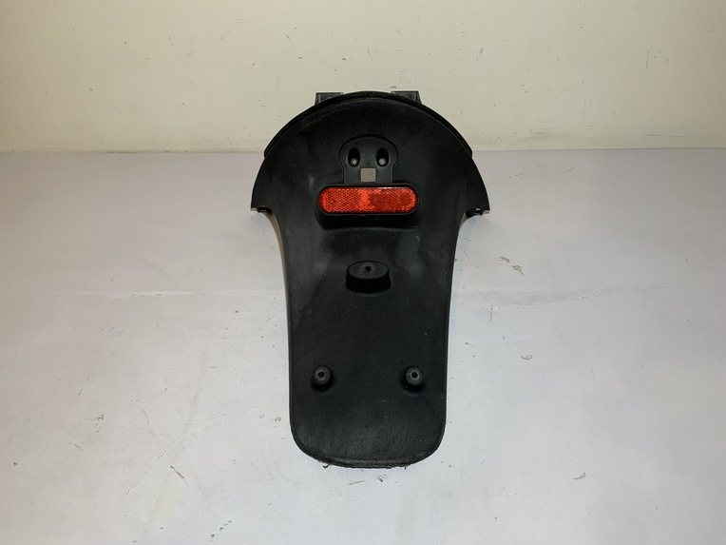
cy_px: 272
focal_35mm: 26
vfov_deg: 53.1
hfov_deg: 67.3
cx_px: 363
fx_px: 545
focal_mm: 4.25
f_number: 1.8
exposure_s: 1/121
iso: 64
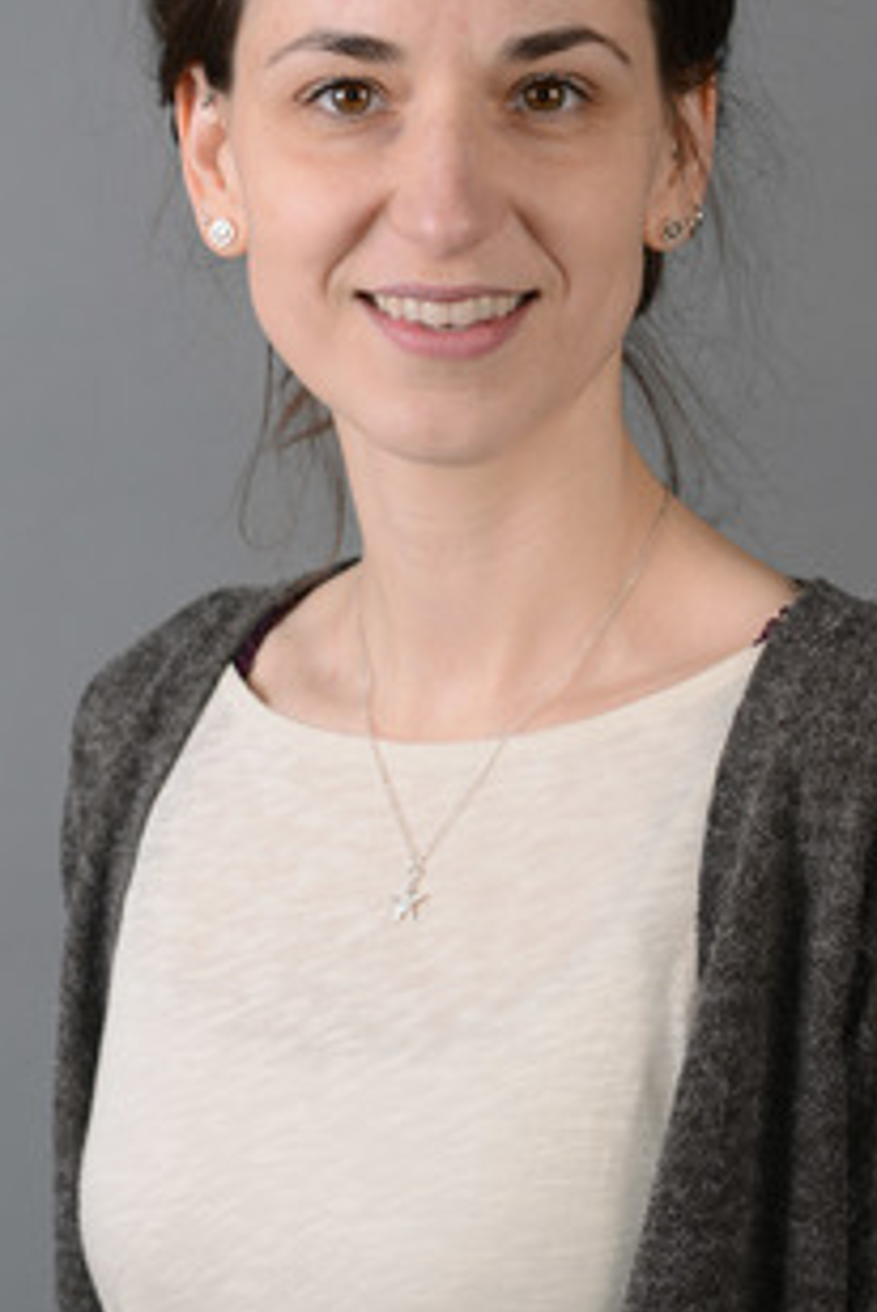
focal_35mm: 124
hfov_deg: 11.1
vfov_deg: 16.5
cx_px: 460
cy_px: 481
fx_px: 4521
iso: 100
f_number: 11
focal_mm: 85
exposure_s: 1/200
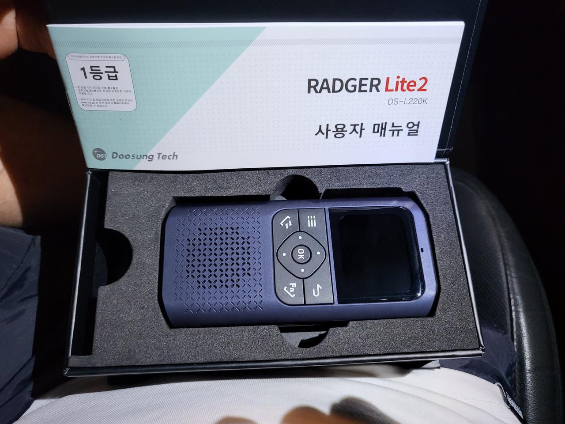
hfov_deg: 67.3
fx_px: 424
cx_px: 282
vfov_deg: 53.1
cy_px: 212
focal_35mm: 26
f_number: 1.8
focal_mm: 4.25
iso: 500
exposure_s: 1/40
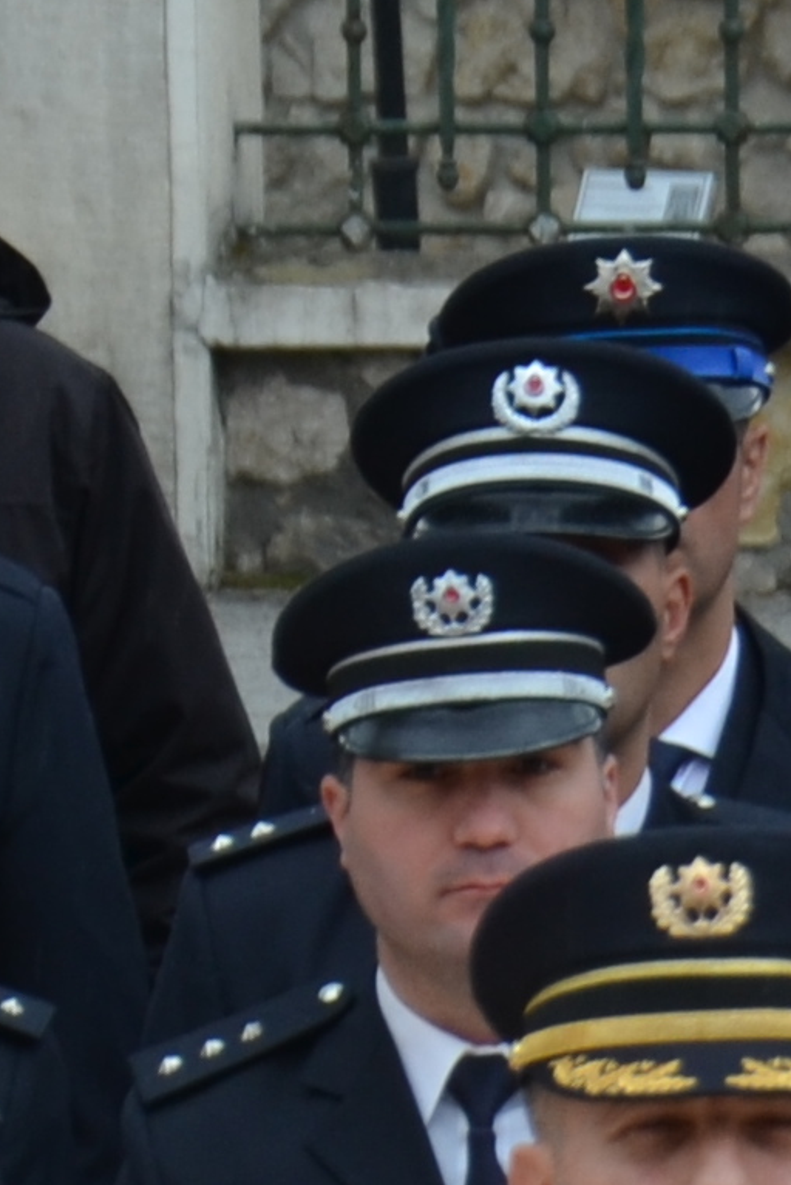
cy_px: 1808
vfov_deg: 2.2
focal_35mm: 942
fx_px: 31016
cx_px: 1262
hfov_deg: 1.5
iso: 200
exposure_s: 1/160
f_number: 6.3
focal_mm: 98
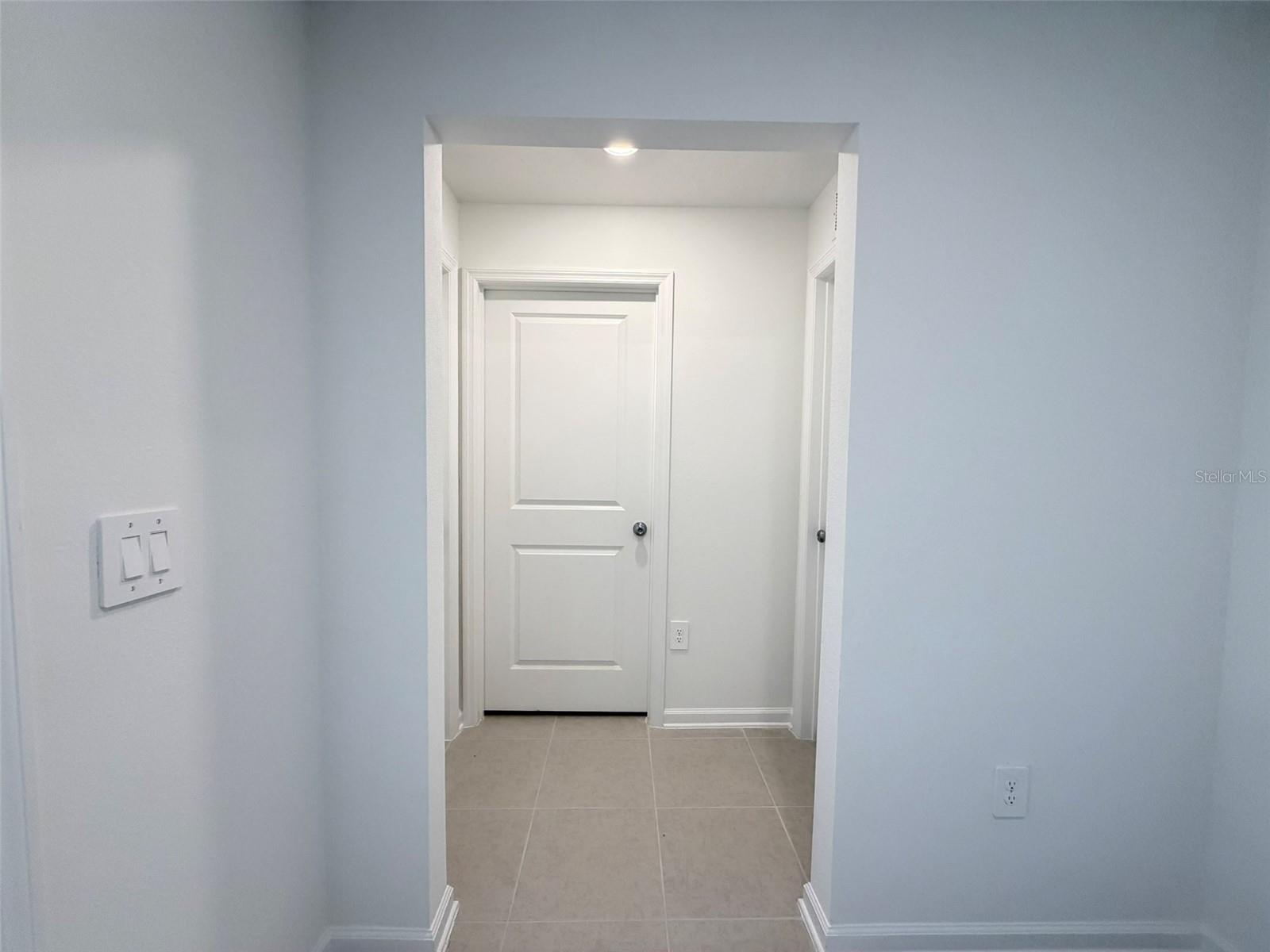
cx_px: 635
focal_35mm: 14
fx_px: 514
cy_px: 476
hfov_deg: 102.1
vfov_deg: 85.7
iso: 320
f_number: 2.2
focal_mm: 2.22
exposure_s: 1/120
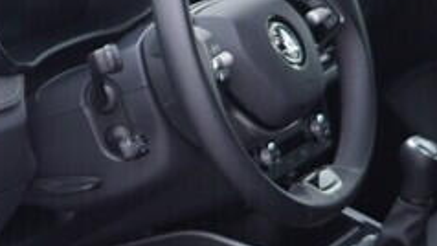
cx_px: 4
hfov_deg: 13.1
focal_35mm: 162
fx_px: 1878
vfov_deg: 7.5
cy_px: 201
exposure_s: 1/40
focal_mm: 24
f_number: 2.8
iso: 125
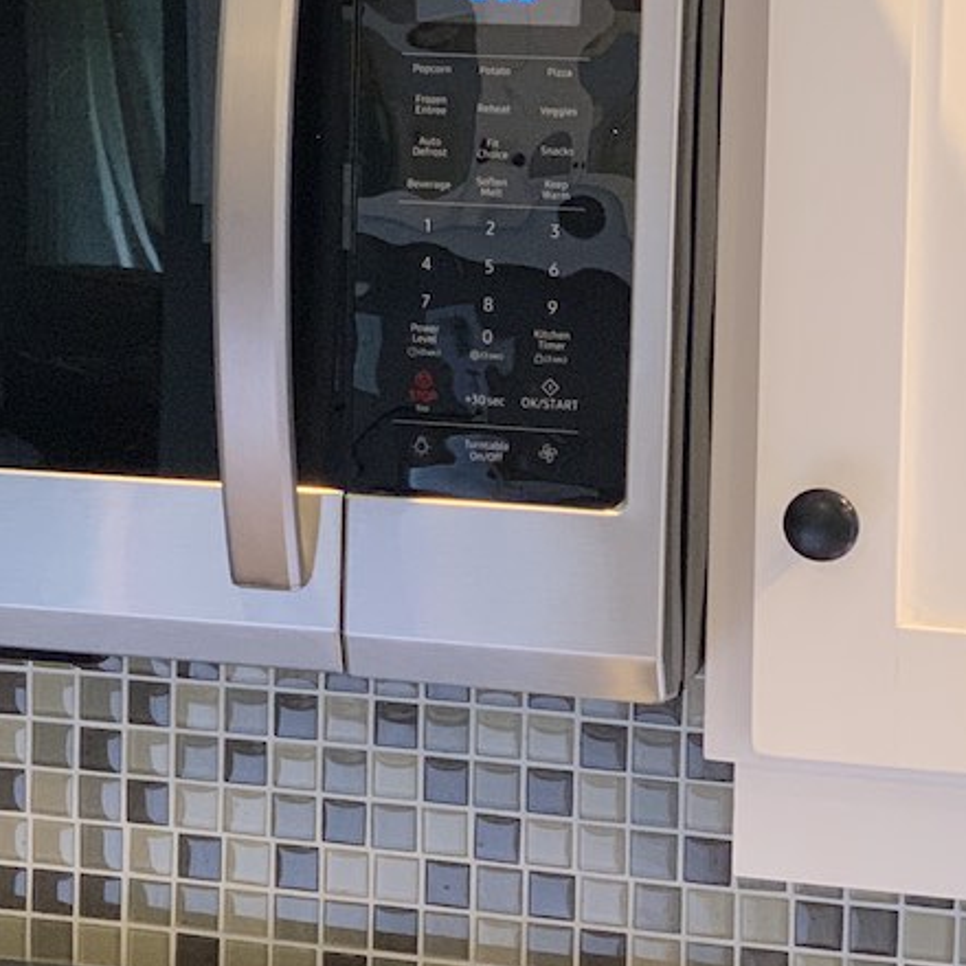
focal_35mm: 107
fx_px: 3378
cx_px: 33
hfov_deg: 16.0
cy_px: 234
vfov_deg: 16.2
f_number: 2.4
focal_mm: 6
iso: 250
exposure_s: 1/60
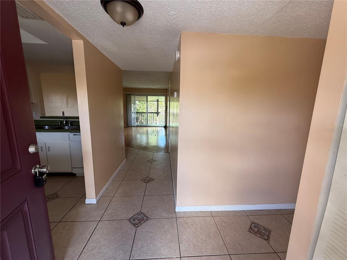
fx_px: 140
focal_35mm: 14
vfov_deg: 85.7
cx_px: 174
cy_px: 130
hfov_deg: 102.1
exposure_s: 1/99
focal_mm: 2.22
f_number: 2.2
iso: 80
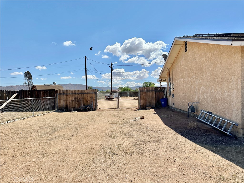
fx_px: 169
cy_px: 92
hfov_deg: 71.6
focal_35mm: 24
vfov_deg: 56.8
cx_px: 122
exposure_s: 1/7576
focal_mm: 6.86
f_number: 1.78
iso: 80
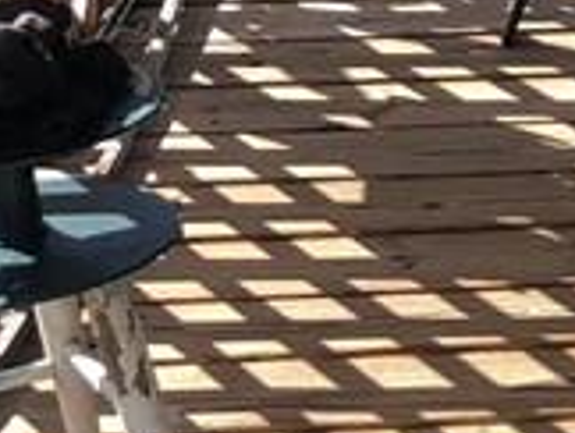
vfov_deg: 8.1
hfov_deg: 9.7
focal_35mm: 183
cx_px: 1292
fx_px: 3044
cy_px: -25
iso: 20
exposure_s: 1/395
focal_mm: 3.99
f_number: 1.8
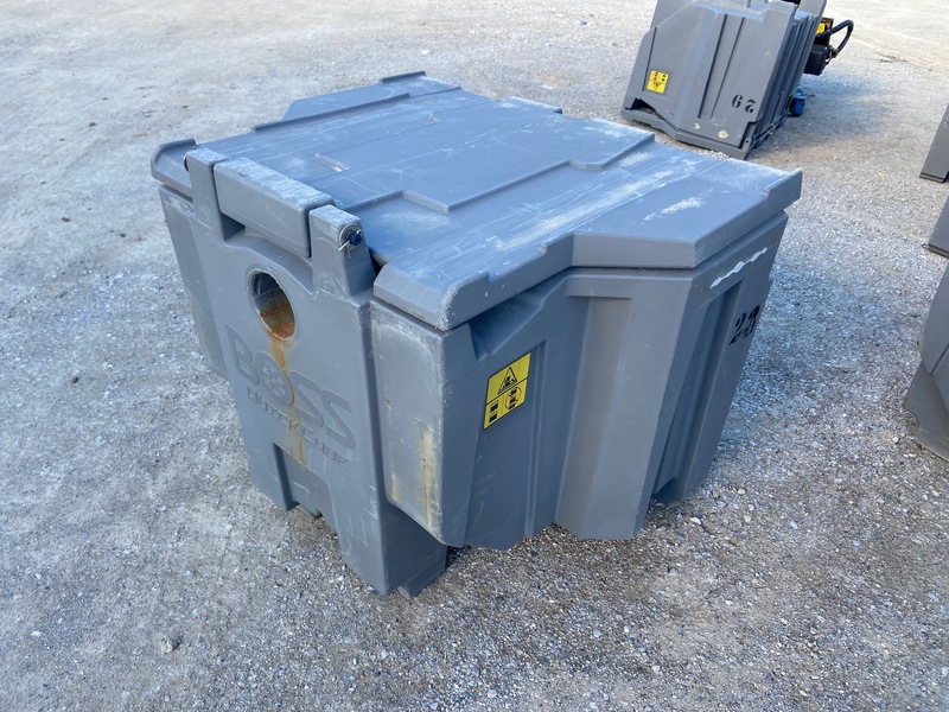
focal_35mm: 26
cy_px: 356
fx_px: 713
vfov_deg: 53.1
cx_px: 474
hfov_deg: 67.3
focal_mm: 4.25
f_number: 1.8
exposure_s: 1/374
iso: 32
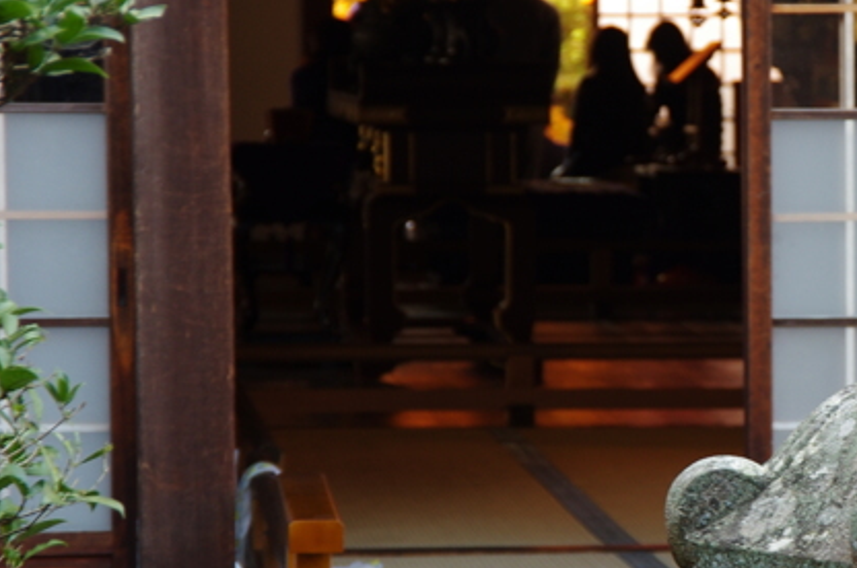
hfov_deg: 8.2
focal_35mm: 251
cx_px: 836
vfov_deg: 5.5
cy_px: 303
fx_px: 5966
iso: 200
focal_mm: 68
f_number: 4.5
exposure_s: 1/20
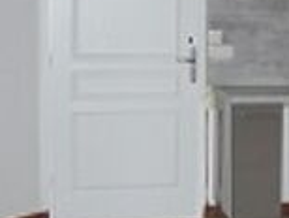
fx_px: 937
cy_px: 70
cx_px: 418
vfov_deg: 13.2
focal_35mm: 112
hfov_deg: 16.2
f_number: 2.8
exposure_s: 1/30
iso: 200
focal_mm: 6
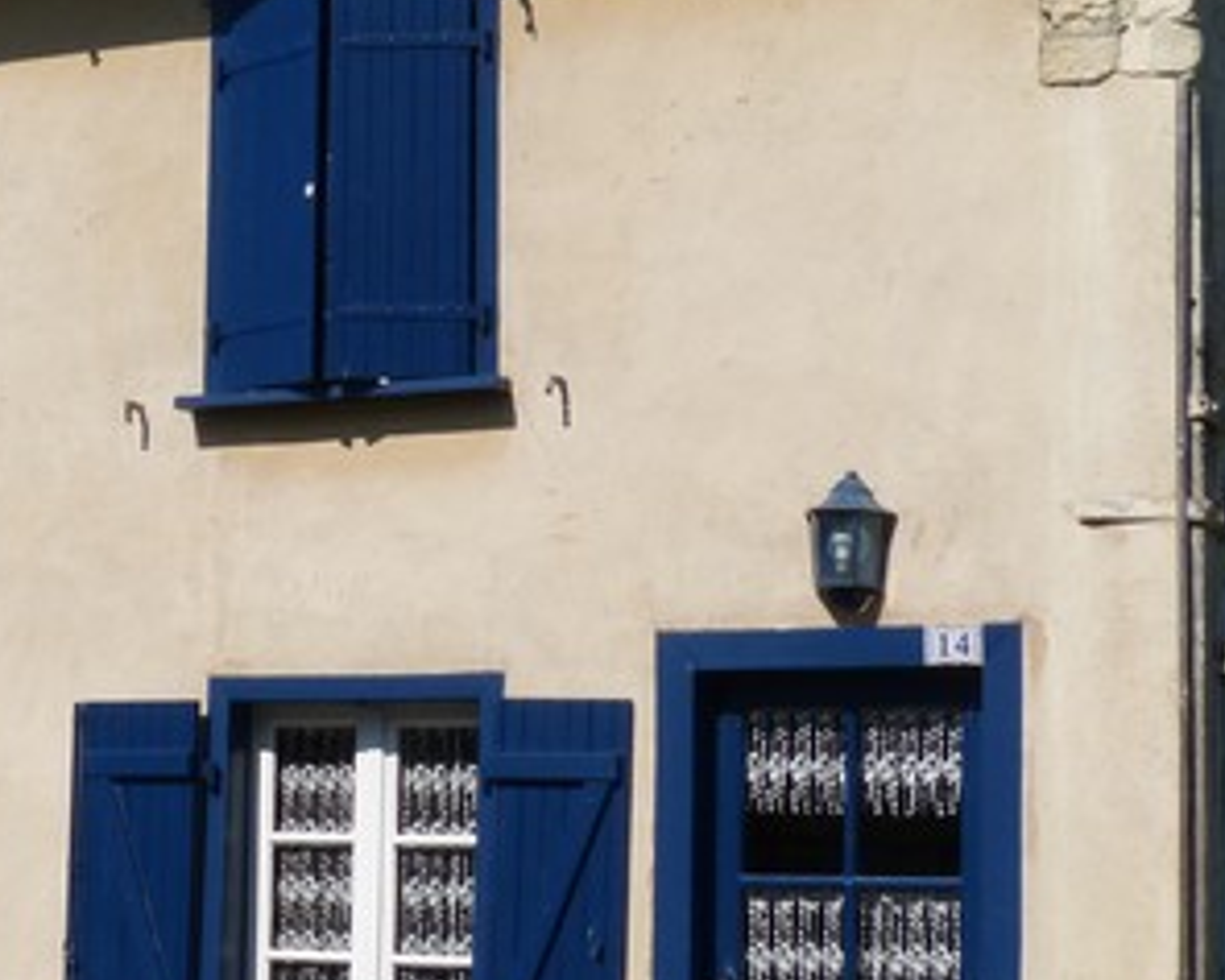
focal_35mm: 104
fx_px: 3772
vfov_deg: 14.8
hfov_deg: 18.1
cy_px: 511
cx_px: 83
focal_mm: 6.2
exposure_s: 1/1600
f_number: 4.5
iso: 100
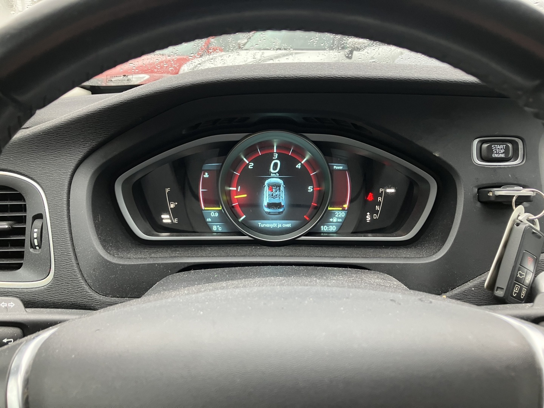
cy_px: 204
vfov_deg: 49.7
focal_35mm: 28
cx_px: 272
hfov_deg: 63.4
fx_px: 440
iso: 100
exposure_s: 1/50
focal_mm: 3.99
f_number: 1.8
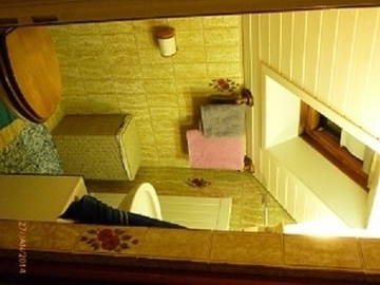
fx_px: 395
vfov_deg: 39.7
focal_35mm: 36
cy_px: 142
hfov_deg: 51.4
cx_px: 190
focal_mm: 6.4
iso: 800
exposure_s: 1/8
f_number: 3.5
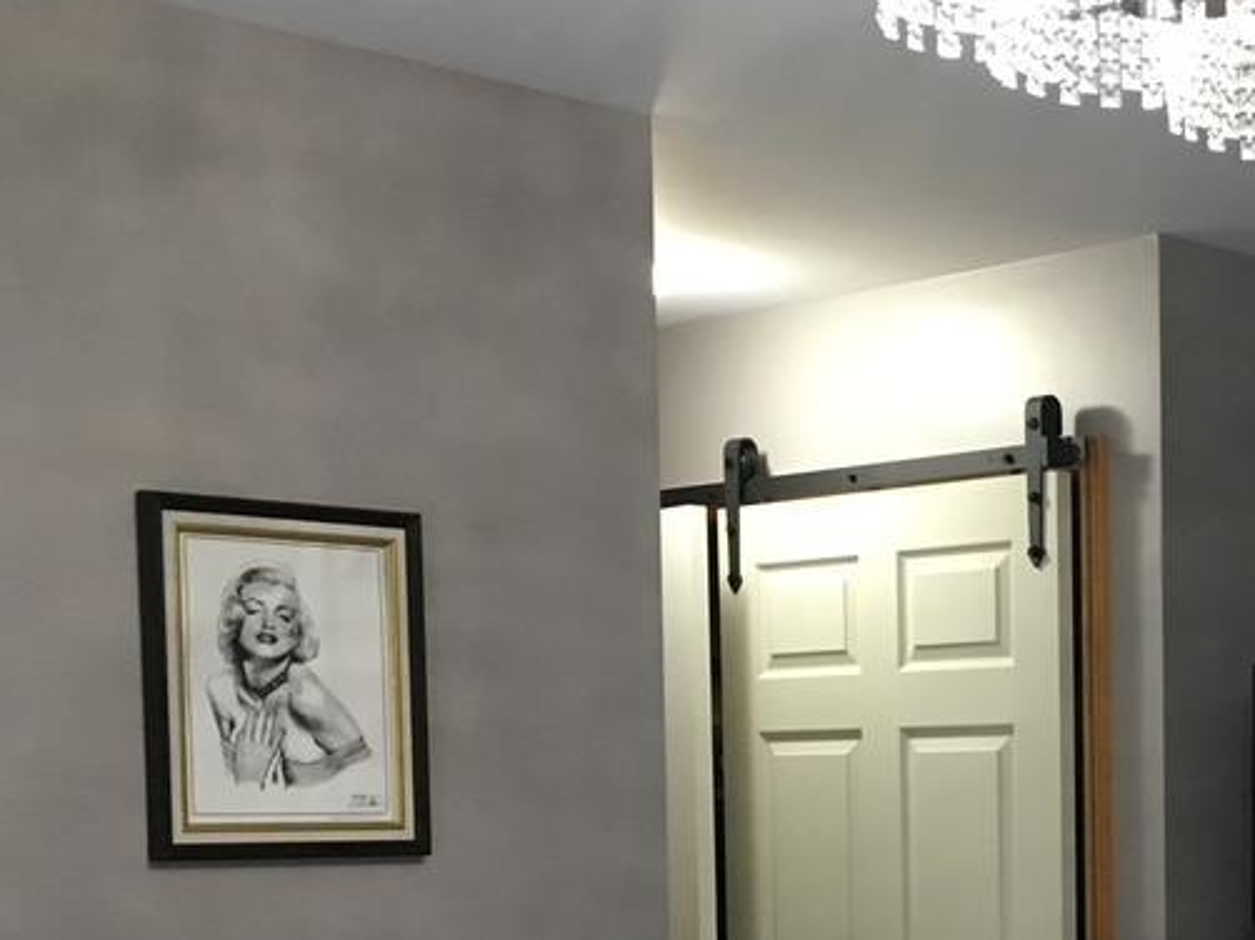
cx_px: 1320
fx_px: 2682
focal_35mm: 74
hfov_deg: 24.8
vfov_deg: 19.2
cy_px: 975
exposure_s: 1/30
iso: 160
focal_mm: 4.15
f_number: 2.2
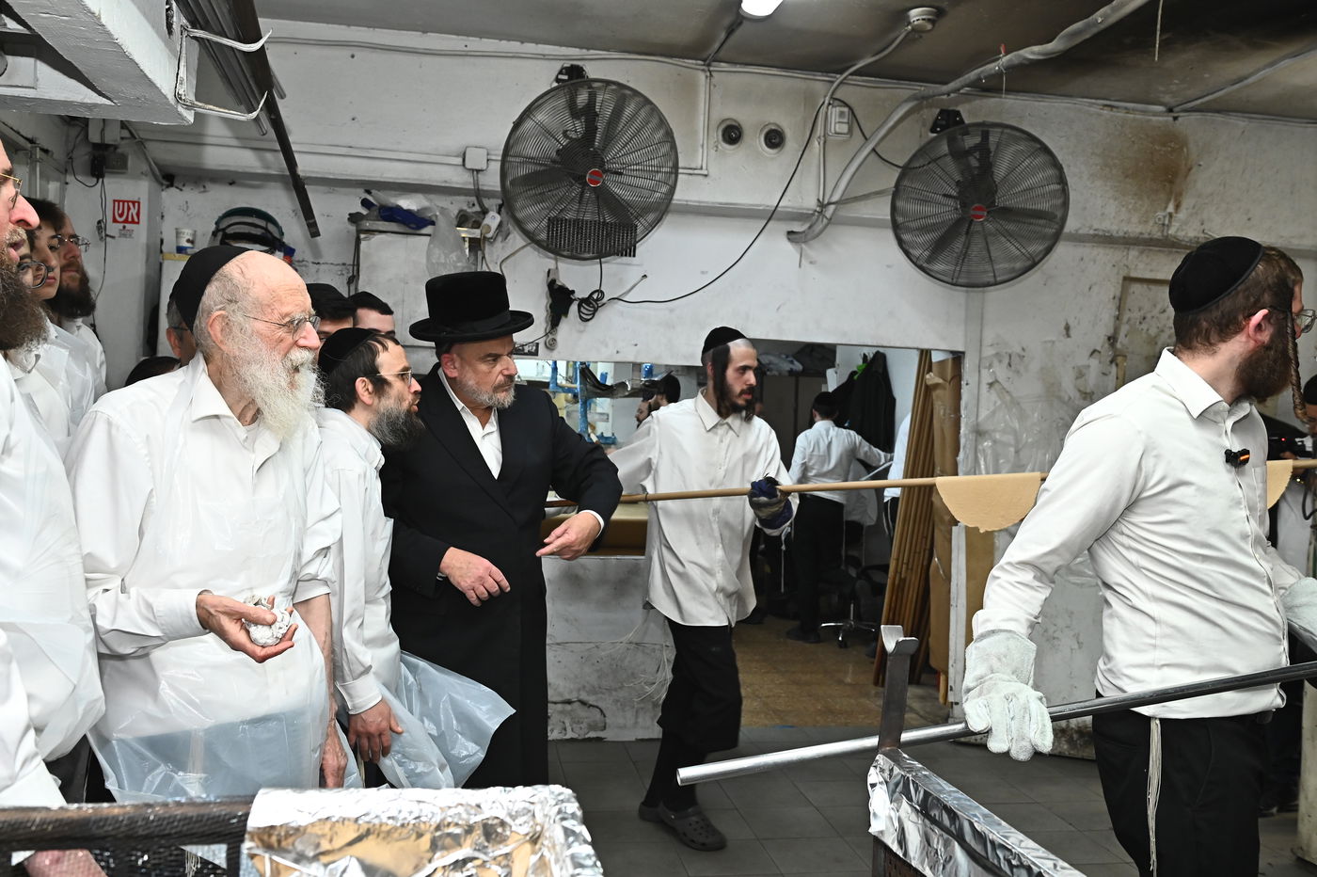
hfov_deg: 58.7
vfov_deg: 41.1
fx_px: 1170
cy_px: 438
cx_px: 658
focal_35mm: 32
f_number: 7.1
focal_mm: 32
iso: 2500
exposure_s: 1/200
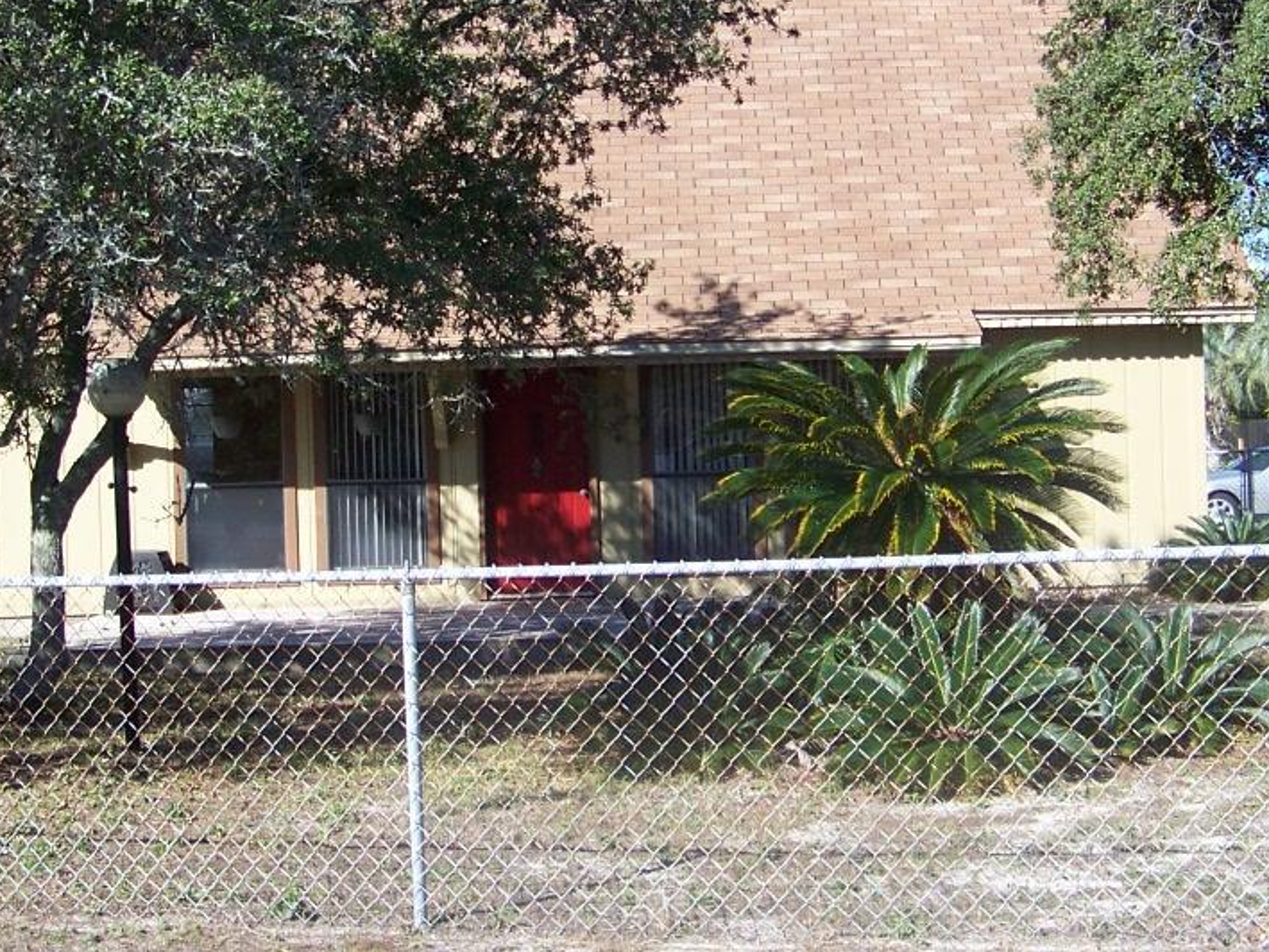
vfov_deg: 22.6
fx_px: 2383
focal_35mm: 65
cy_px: 410
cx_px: 623
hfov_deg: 29.8
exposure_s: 1/640
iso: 64
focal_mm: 5.85
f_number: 2.8
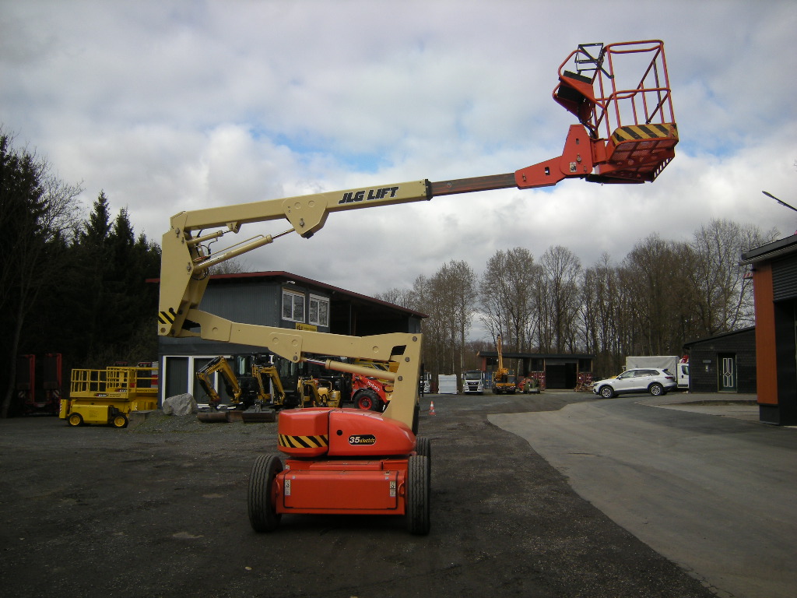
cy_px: 299
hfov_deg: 63.4
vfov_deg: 49.7
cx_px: 398
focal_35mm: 28
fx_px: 645
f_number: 5.6
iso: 64
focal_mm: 4.7
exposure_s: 1/230
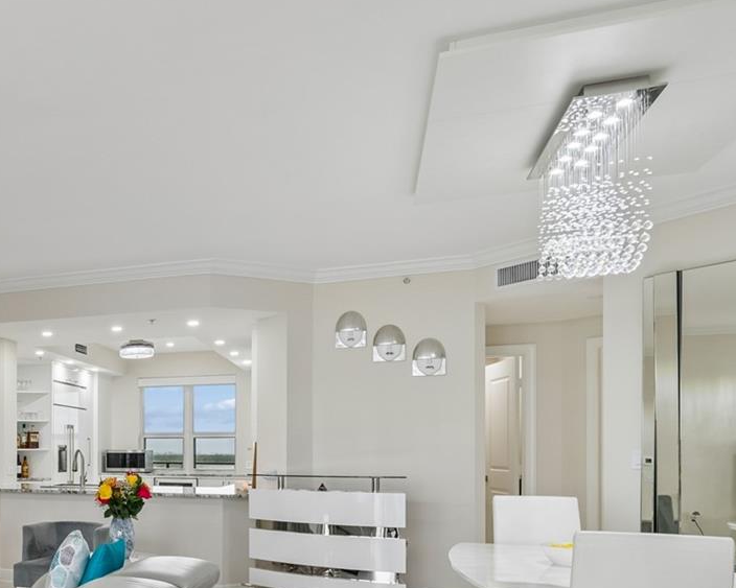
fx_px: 697
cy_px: 432
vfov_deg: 44.4
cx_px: 26
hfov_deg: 47.7
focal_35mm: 32
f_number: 7.1
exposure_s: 1/25
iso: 100
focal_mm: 10
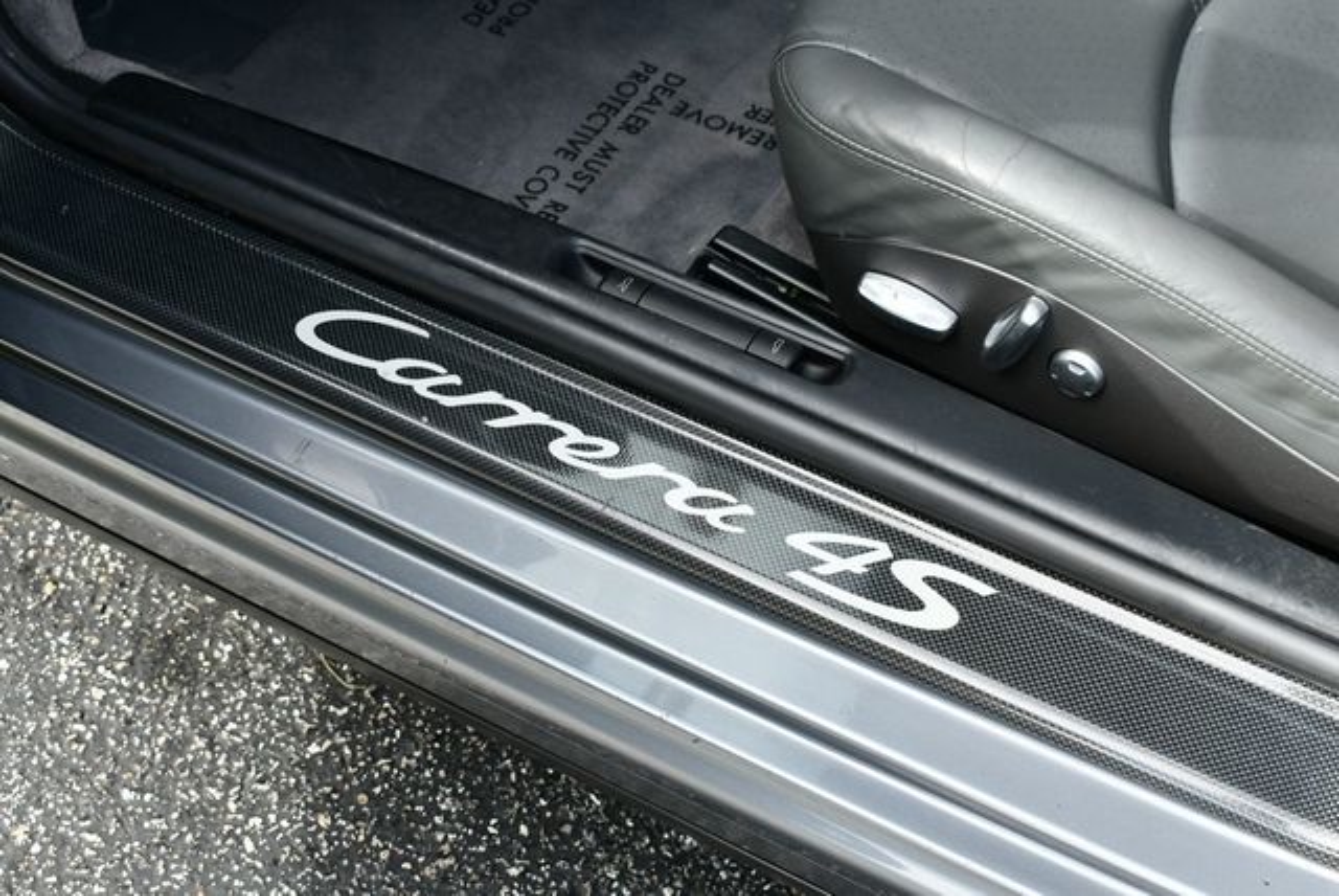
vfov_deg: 21.3
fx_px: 2383
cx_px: 670
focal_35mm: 64
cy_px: 448
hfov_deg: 31.4
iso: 250
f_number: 5.6
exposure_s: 1/250
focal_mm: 32
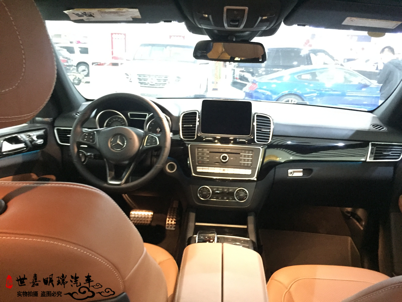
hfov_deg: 61.7
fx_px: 337
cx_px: 201
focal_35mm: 29
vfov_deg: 48.2
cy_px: 151
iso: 1000
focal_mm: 4.15
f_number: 2.2
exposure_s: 1/17
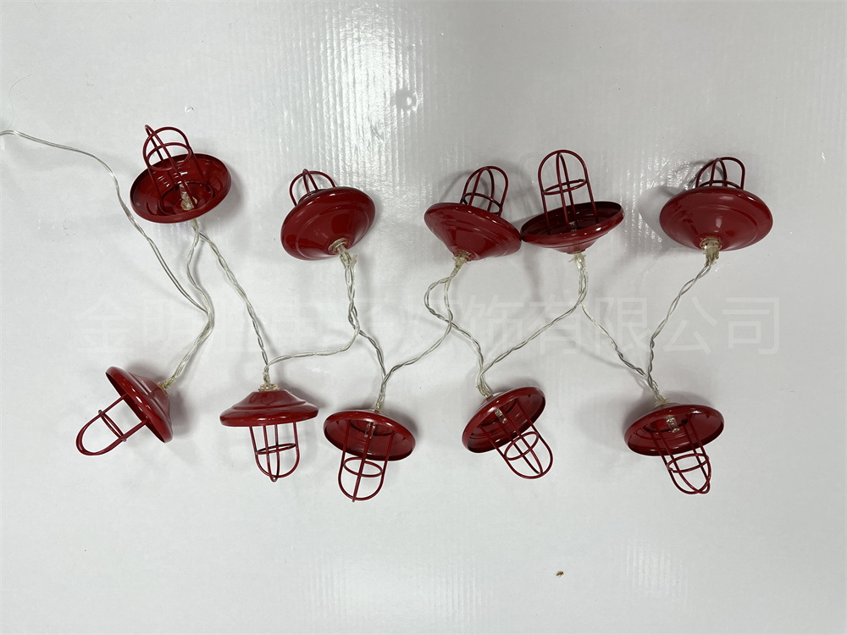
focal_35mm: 26
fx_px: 636
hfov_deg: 67.3
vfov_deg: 53.1
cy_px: 318
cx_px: 424
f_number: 1.6
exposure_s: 1/100
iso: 80
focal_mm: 5.1
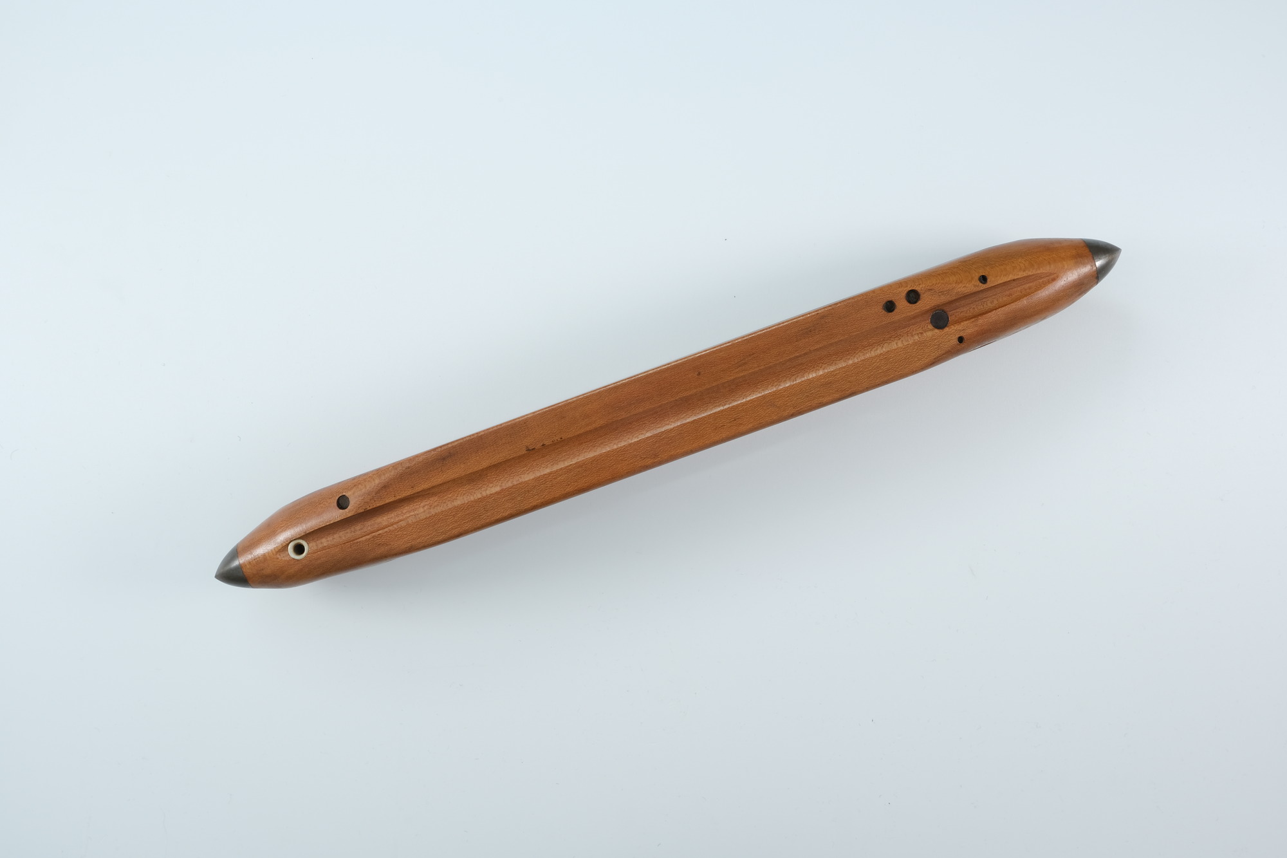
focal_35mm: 40
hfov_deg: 48.5
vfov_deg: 33.4
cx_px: 644
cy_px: 429
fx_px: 1430
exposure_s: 1/4
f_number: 11
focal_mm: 26.5
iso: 200
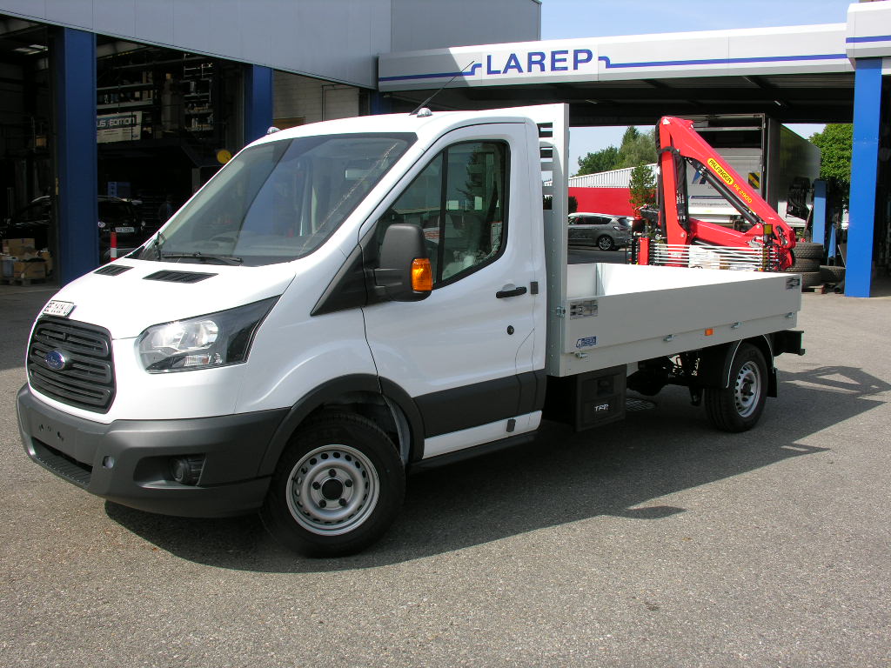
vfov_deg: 40.7
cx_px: 446
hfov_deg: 52.6
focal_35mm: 35
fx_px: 901
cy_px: 334
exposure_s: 1/200
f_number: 5.6
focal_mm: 8.9
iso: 50
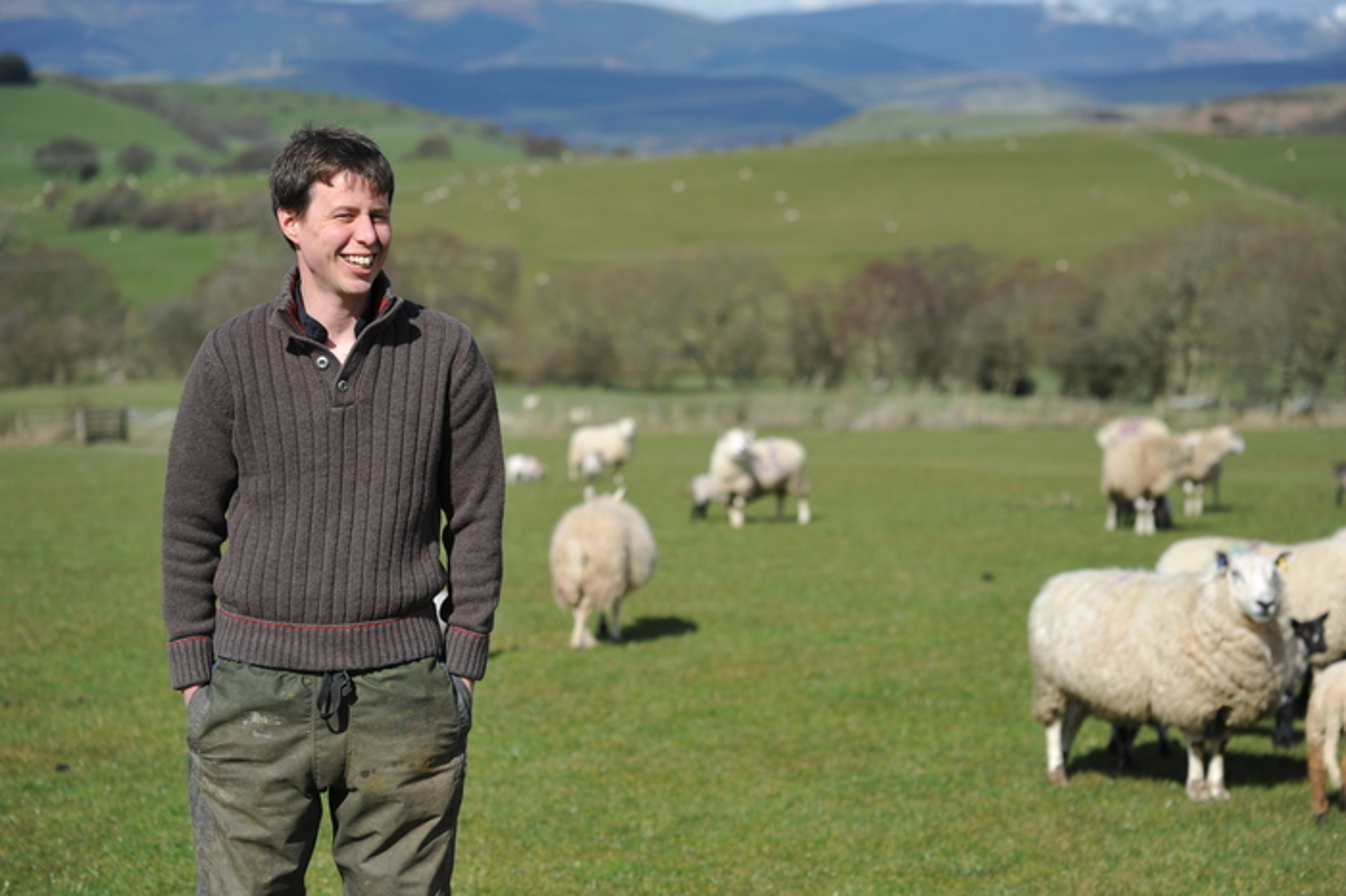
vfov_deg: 15.2
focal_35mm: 90
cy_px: 448
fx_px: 3363
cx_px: 673
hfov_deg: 22.6
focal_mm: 90
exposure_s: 1/1600
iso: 200
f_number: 4
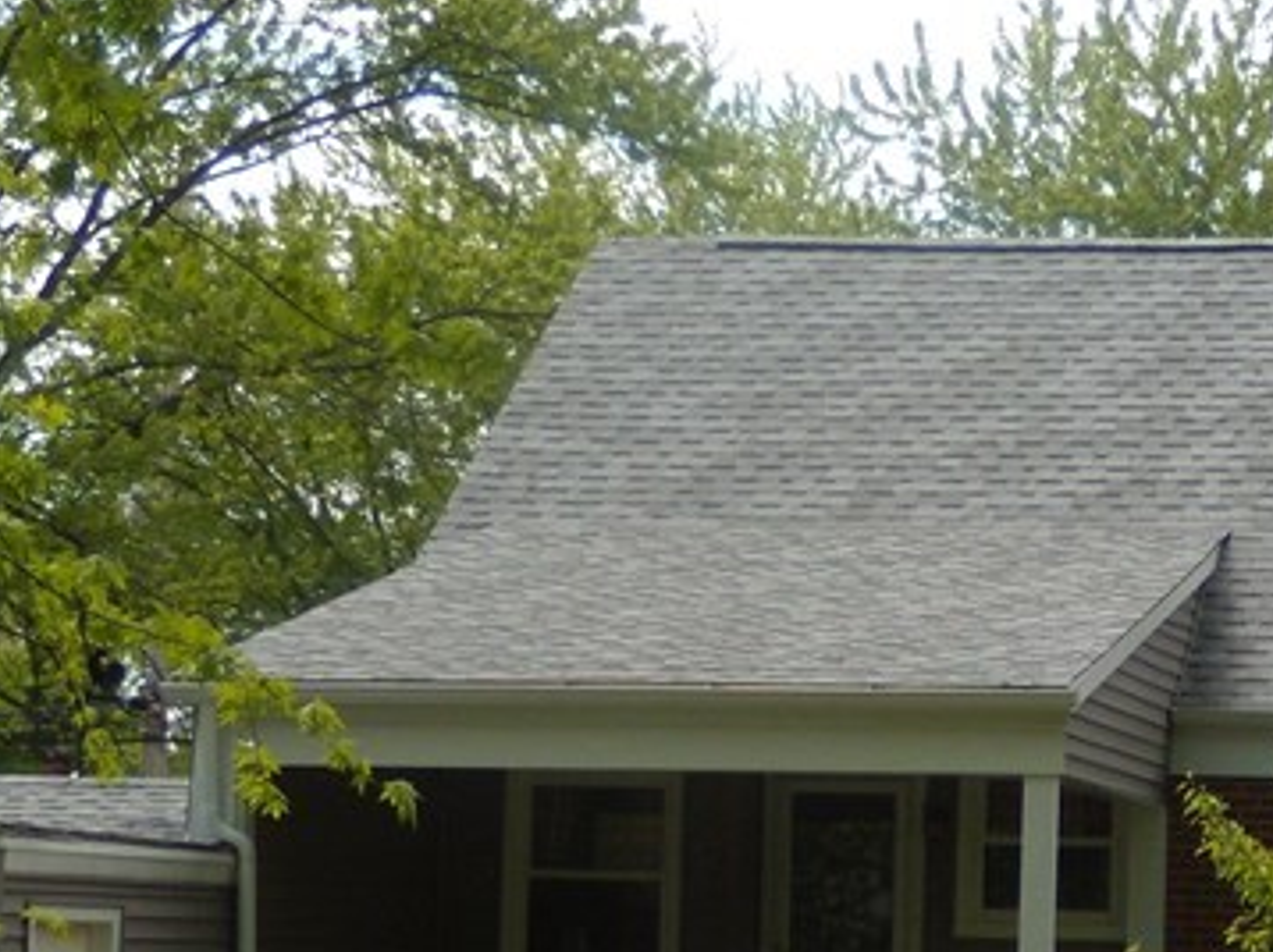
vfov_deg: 14.1
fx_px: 3785
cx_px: 1177
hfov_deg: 18.7
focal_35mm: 103
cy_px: 1012
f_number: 3.6
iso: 80
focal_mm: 6.4
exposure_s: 1/500
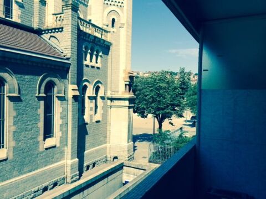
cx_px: 133
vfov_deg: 46.8
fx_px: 231
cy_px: 100
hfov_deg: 60.0
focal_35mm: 30
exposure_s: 1/2283
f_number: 2.2
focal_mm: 4.12
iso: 32
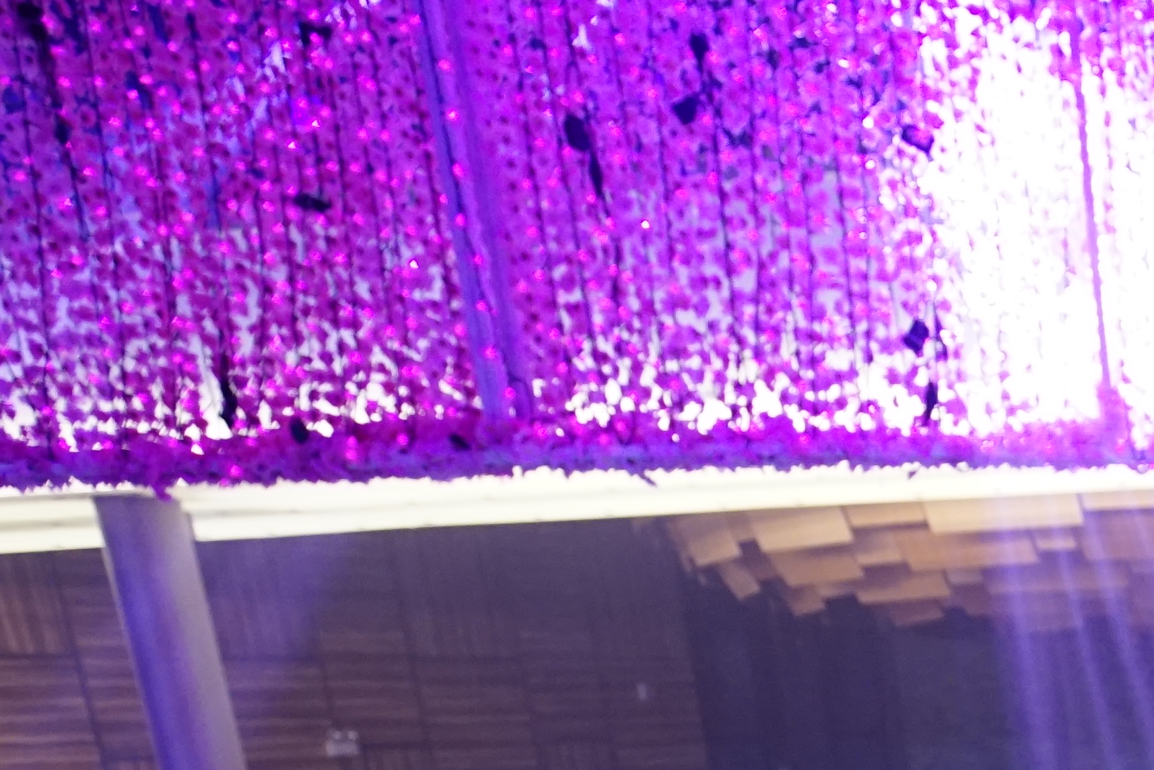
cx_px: 1631
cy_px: 1322
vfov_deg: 19.3
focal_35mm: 56
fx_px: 1795
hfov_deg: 27.4
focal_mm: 16
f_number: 4
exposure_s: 1/125
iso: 1600
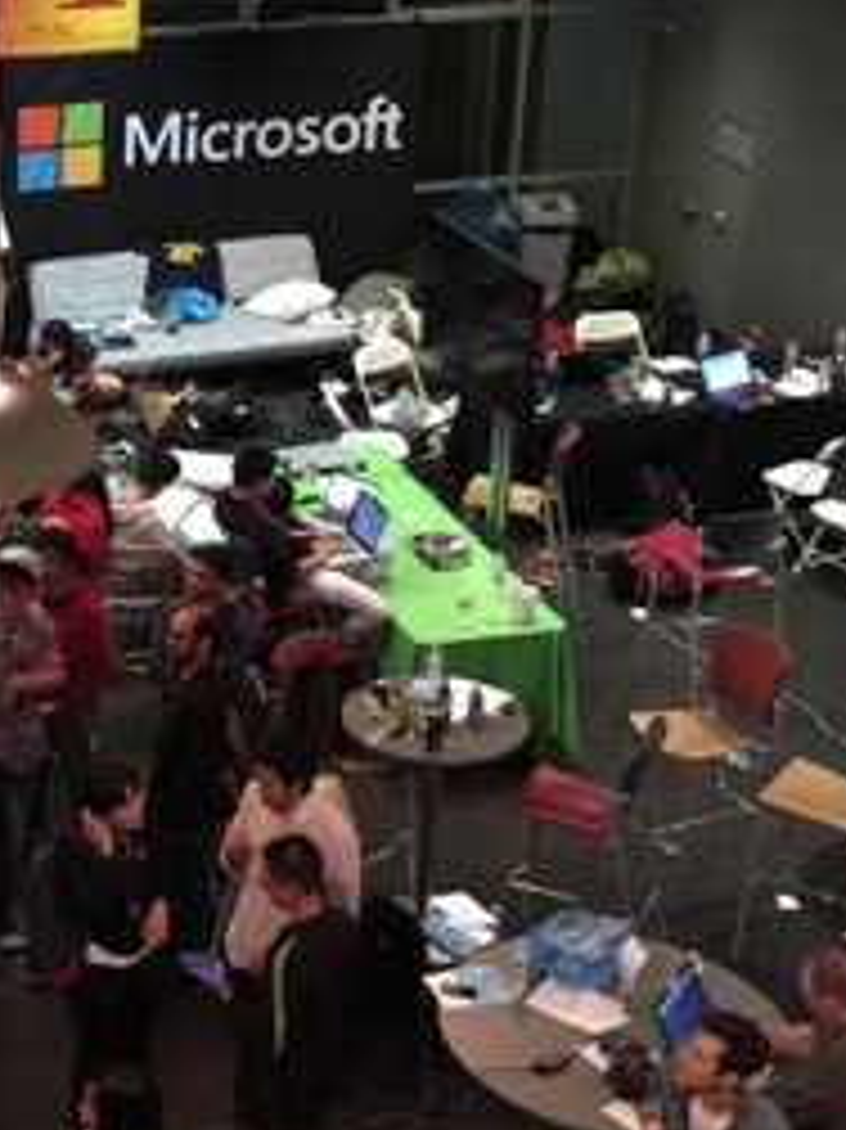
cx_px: -162
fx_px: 2413
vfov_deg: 26.3
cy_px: 464
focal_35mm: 74
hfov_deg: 18.8
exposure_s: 1/4
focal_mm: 4.15
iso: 100
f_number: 2.2
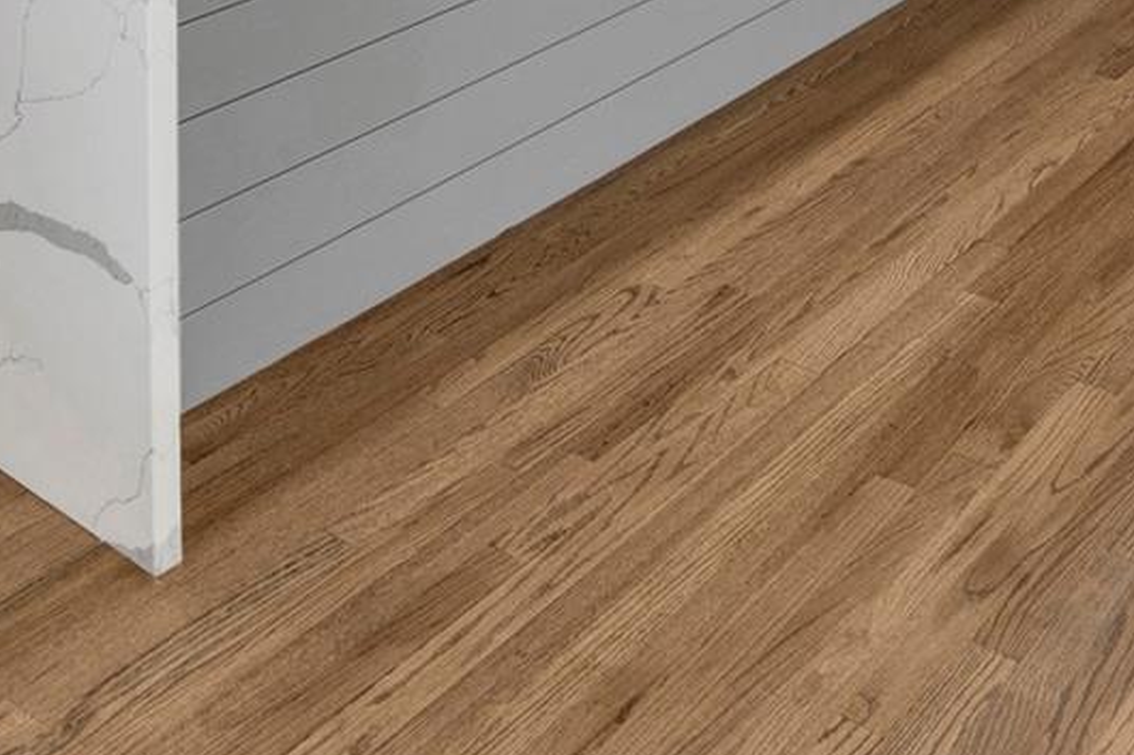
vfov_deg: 13.2
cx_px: 1147
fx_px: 2928
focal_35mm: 93
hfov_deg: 21.1
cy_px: -632
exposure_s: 1/10
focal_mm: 16
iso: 100
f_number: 9
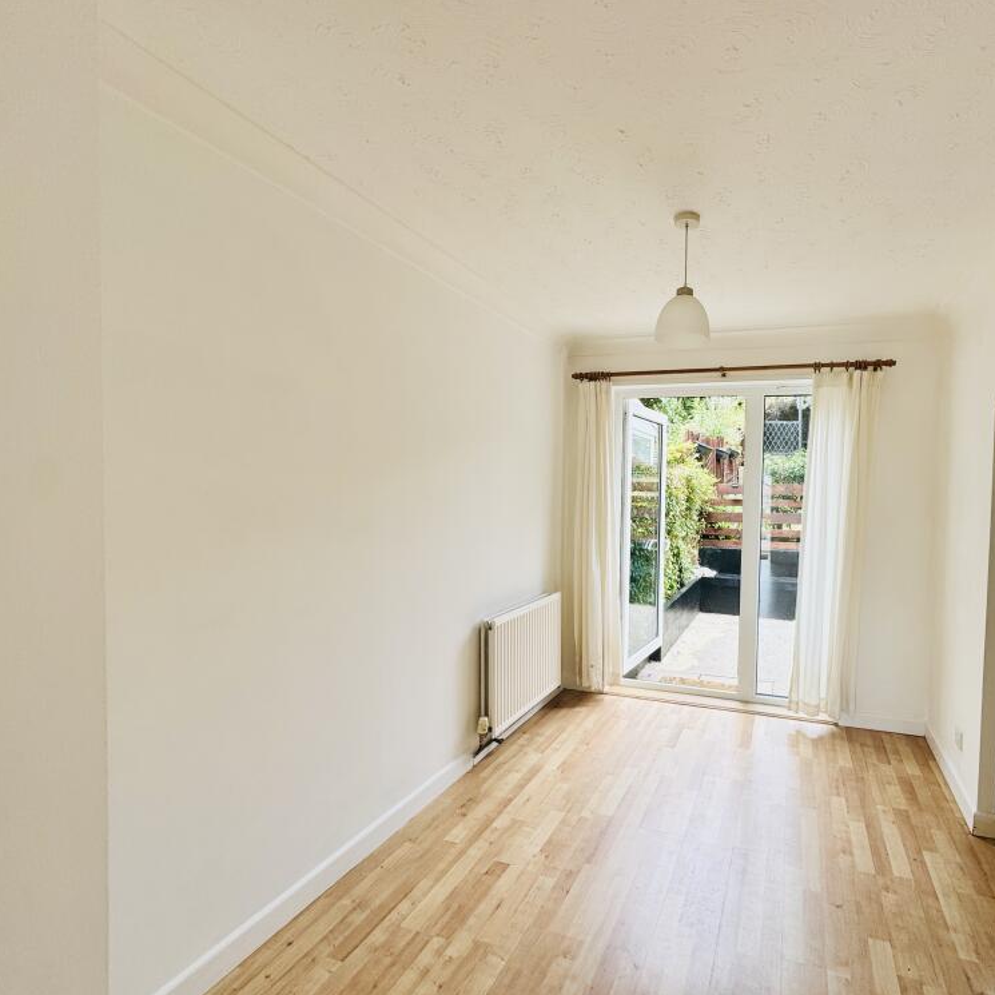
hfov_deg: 82.0
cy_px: 506
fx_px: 553
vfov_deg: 84.0
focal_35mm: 17
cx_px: 636
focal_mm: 2.22
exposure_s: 1/126
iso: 40
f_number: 2.2
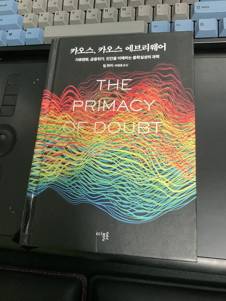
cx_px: 113
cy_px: 150
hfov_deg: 48.2
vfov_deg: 61.7
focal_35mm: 29
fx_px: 252
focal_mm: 3
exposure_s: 1/40
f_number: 1.8
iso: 320
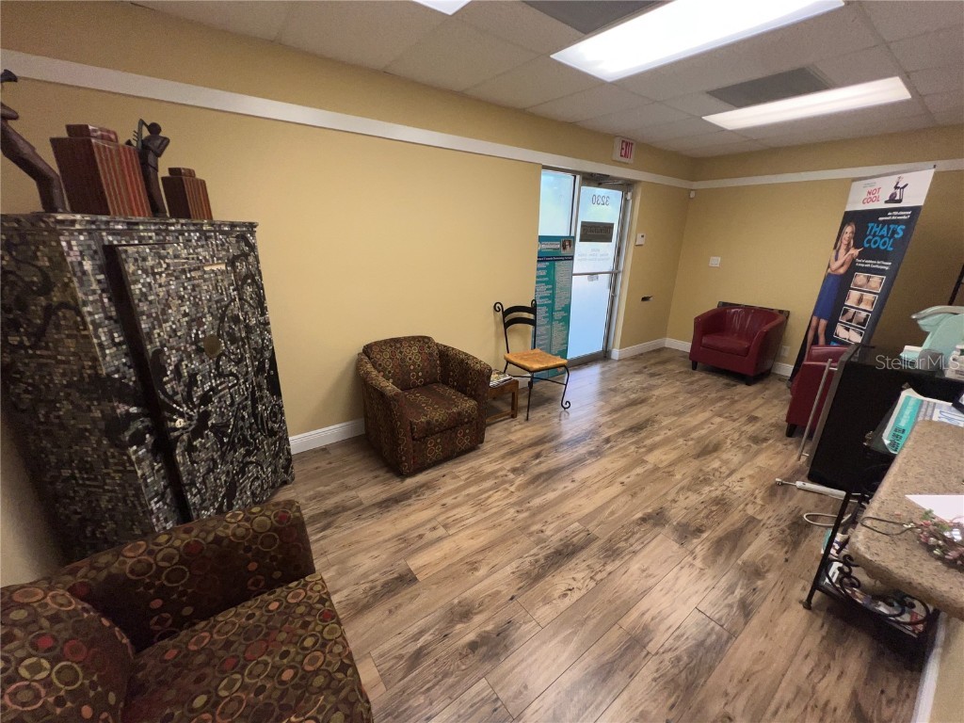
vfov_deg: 89.9
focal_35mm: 13
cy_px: 362
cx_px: 482
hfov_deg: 106.2
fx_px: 362
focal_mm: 1.57
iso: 25
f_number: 1.8
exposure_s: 1/162
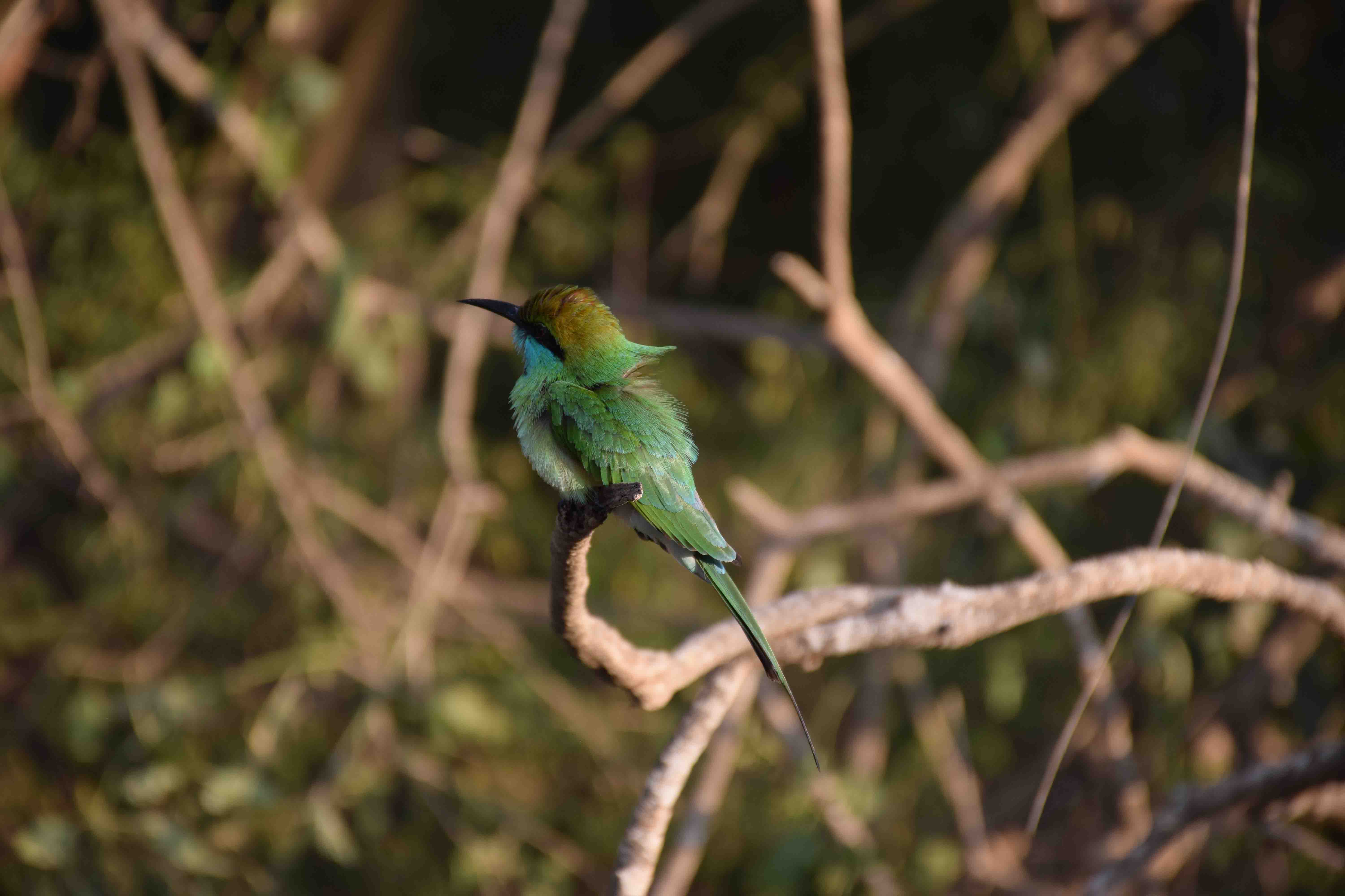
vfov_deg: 6.5
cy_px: 448
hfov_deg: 9.8
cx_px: 672
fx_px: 7845
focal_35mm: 210
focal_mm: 140
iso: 400
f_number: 5.6
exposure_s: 1/400
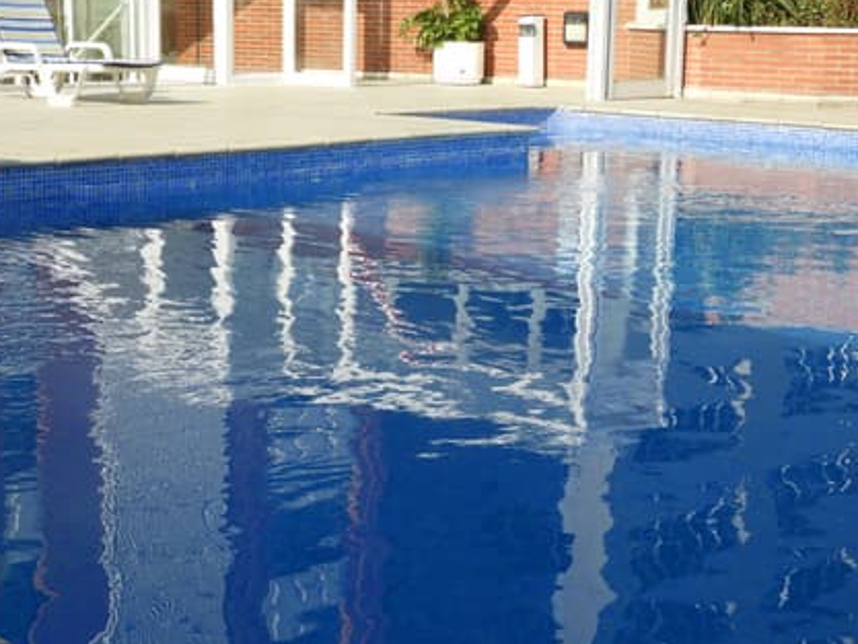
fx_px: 1636
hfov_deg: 29.4
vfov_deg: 22.3
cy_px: 324
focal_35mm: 66
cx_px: 387
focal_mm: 9.9
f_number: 4
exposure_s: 1/800
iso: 100
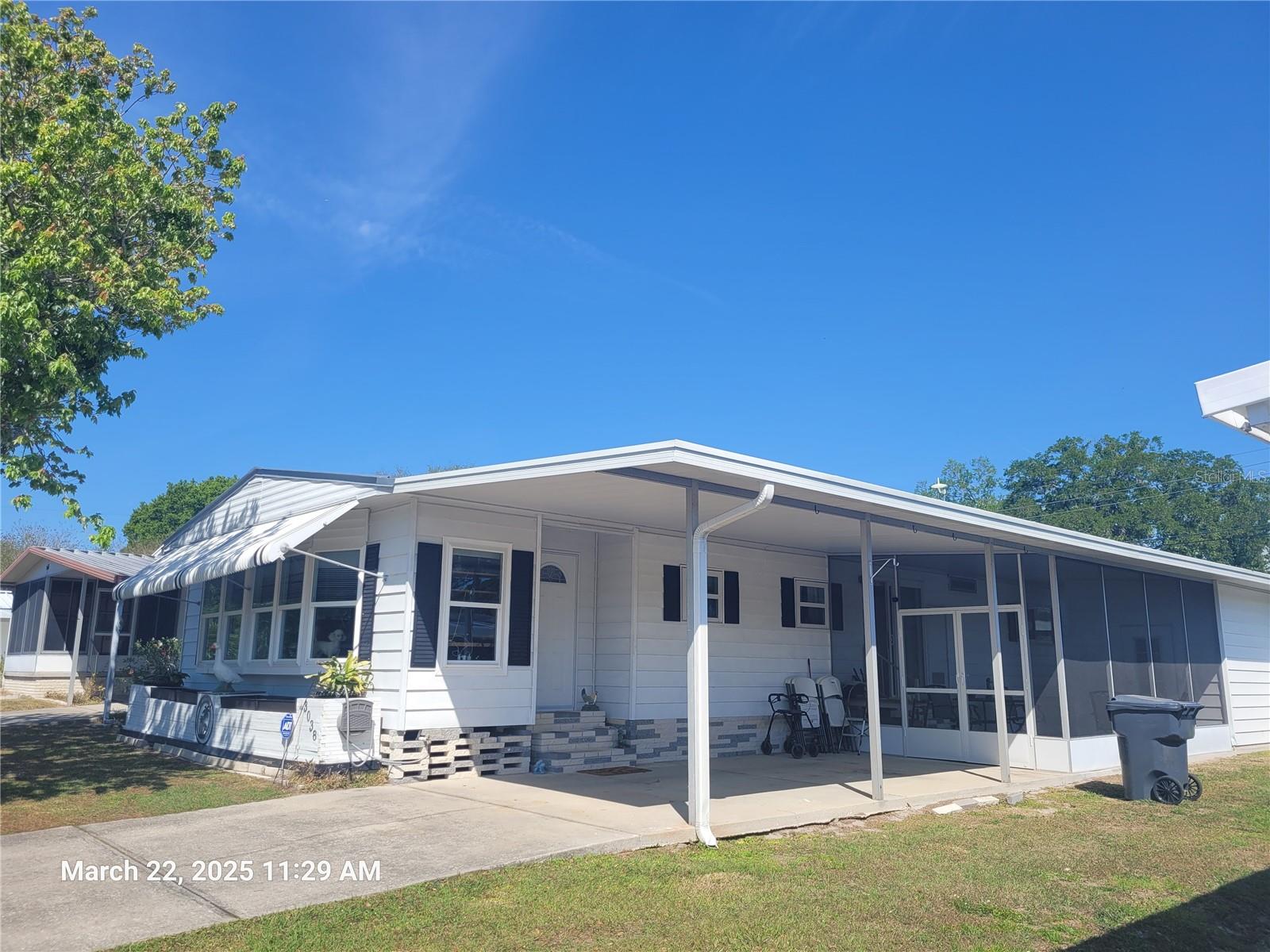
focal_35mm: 26
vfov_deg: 53.1
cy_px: 476
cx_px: 635
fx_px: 954
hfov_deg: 67.3
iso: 40
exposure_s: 1/2302
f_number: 1.8
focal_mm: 5.4
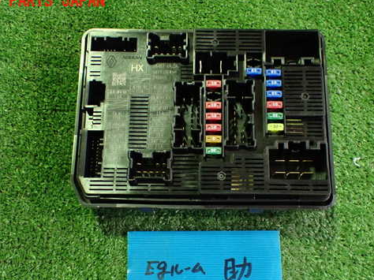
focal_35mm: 38
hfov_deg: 49.0
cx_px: 198
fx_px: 410
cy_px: 169
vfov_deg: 37.5
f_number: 2.3
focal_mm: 5.4
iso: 800
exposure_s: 1/50
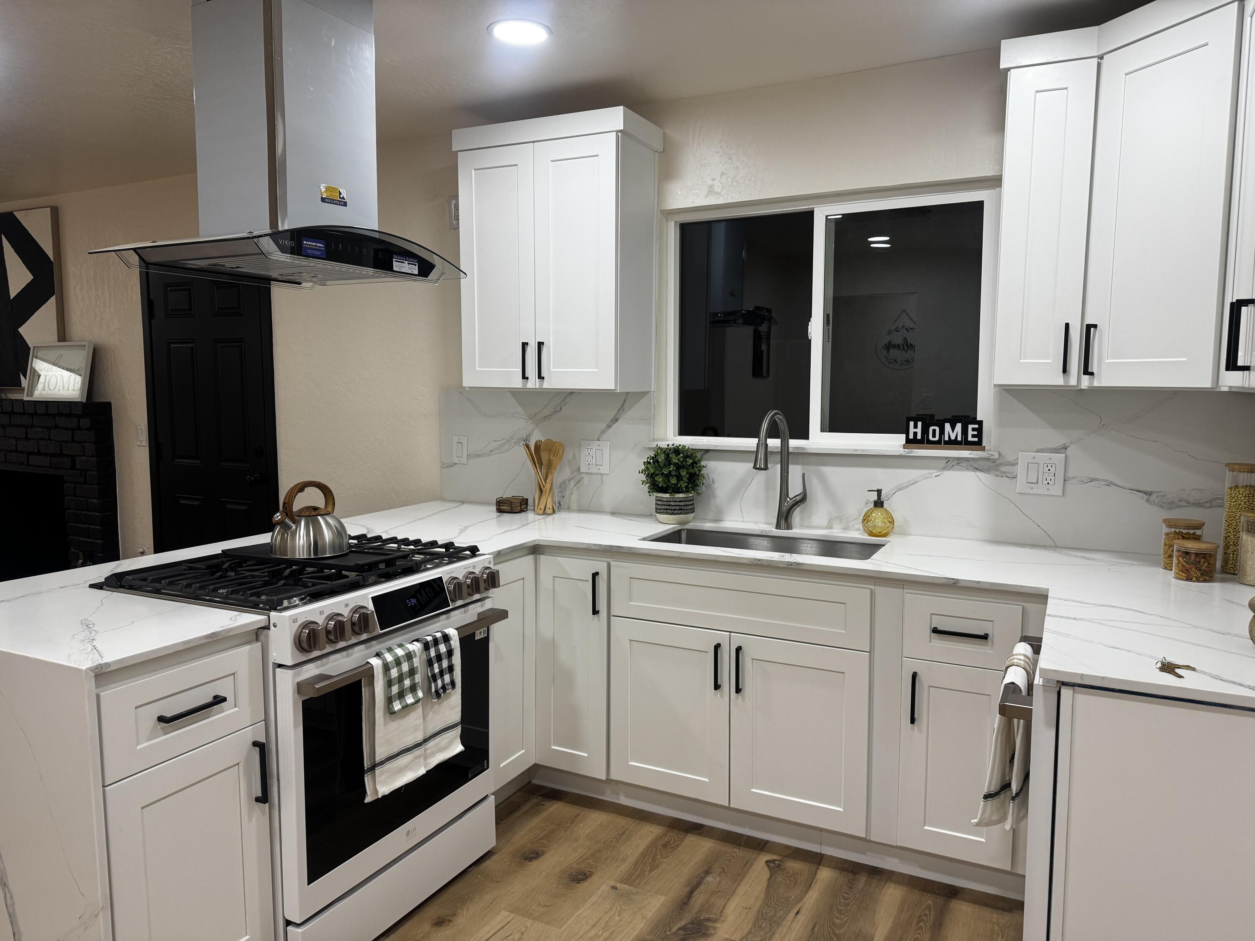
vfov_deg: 56.8
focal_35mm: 24
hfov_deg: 71.6
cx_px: 628
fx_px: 870
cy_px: 470
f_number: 1.78
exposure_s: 1/120
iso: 125
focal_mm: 6.76
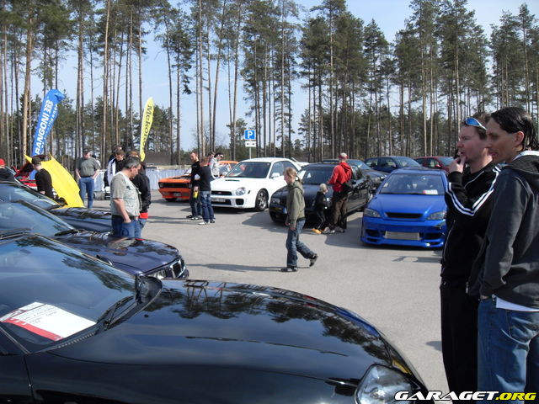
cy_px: 202
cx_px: 270
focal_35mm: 34
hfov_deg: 54.0
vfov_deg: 41.8
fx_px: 529
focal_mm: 6.3
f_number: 7
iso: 80
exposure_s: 1/180
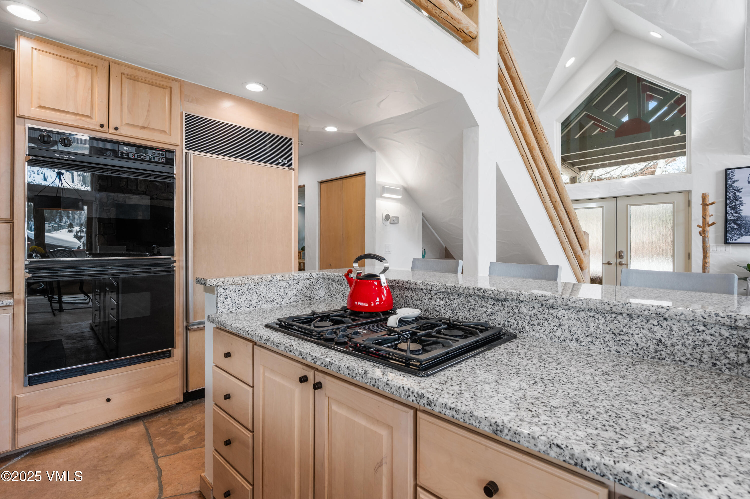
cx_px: 375
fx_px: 354
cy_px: 250
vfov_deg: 70.4
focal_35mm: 17
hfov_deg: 93.3
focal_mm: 17
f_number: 9
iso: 400
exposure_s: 1/15
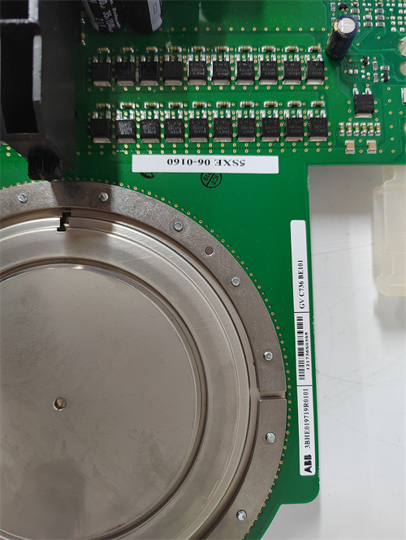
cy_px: 270
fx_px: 359
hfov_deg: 58.9
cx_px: 203
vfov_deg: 73.9
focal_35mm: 23
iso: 1966
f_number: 1.9
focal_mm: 5.52
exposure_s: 1/50
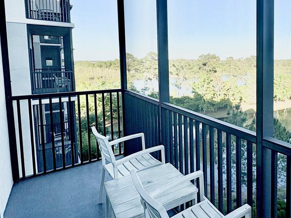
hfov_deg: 62.2
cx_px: 229
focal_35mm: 26
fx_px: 219
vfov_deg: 52.2
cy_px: 77
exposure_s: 1/741
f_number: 2.2
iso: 40
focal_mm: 2.22
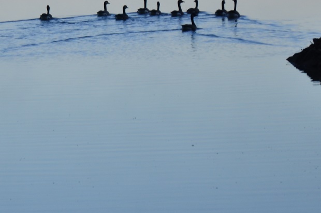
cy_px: 3
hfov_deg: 5.1
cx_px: 66
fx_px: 3616
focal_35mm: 406
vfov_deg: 3.4
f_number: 5.6
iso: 200
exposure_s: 1/400
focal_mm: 105
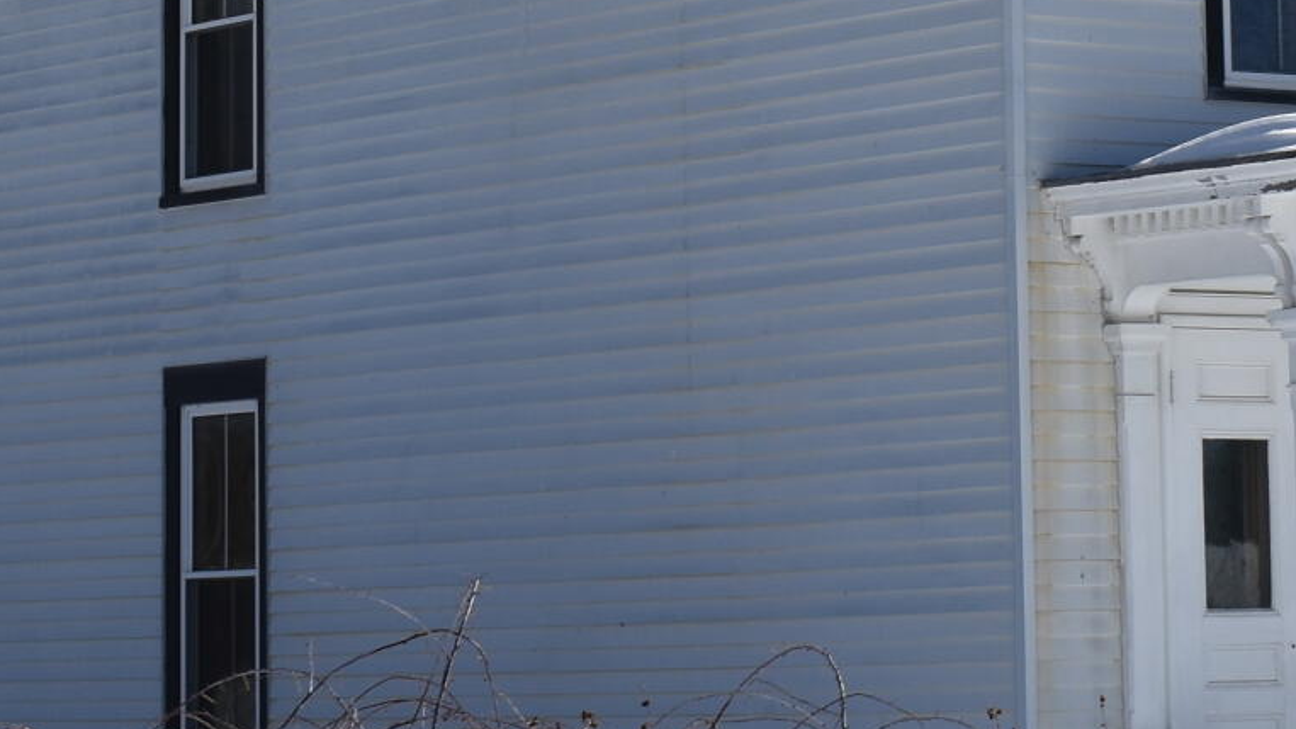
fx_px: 5944
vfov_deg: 7.0
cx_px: 1101
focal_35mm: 173
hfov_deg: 12.4
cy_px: -148
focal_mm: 28
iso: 100
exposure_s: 1/400
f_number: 10
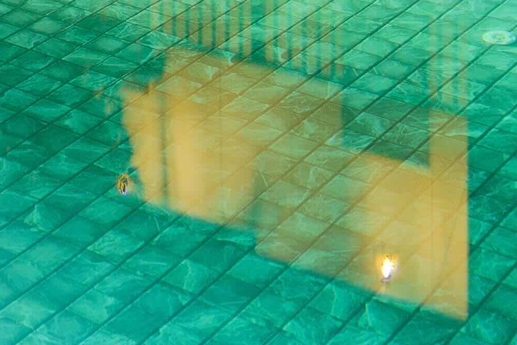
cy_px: -556
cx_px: -27
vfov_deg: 8.9
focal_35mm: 136
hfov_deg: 14.8
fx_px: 1953
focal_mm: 17
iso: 200
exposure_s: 15
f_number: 8
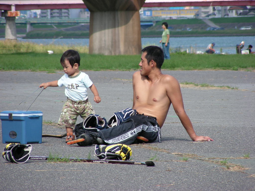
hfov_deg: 5.2
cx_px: 128
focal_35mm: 380
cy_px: 96
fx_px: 2799
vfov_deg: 3.9
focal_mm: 63.3
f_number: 4
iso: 50
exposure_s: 1/335
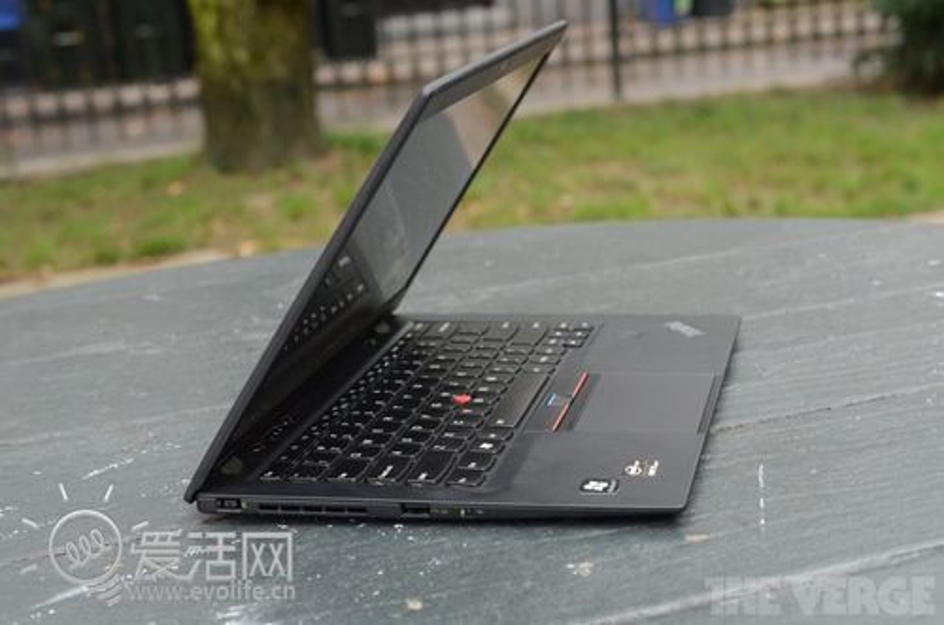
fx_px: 1570
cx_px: 472
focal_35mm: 60
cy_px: 312
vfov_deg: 22.5
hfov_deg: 33.5
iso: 2200
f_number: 5.6
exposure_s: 1/40
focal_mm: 40
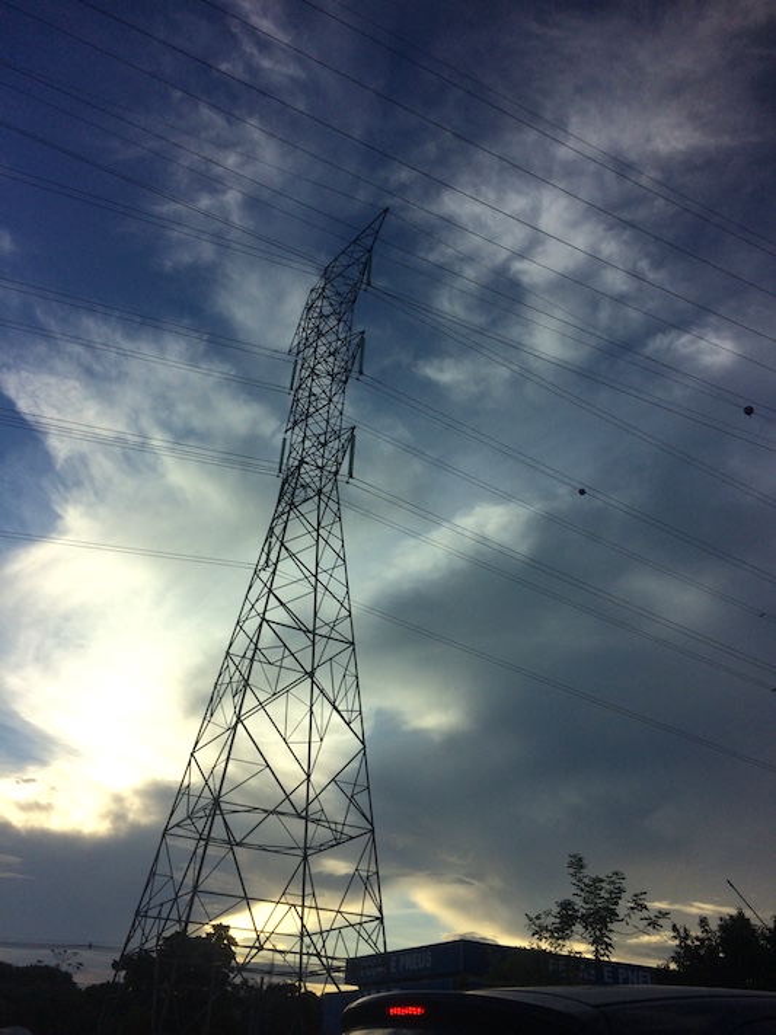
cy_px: 518
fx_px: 867
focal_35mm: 29
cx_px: 388
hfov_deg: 48.2
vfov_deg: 61.7
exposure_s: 1/279
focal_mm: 4.15
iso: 32
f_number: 2.2
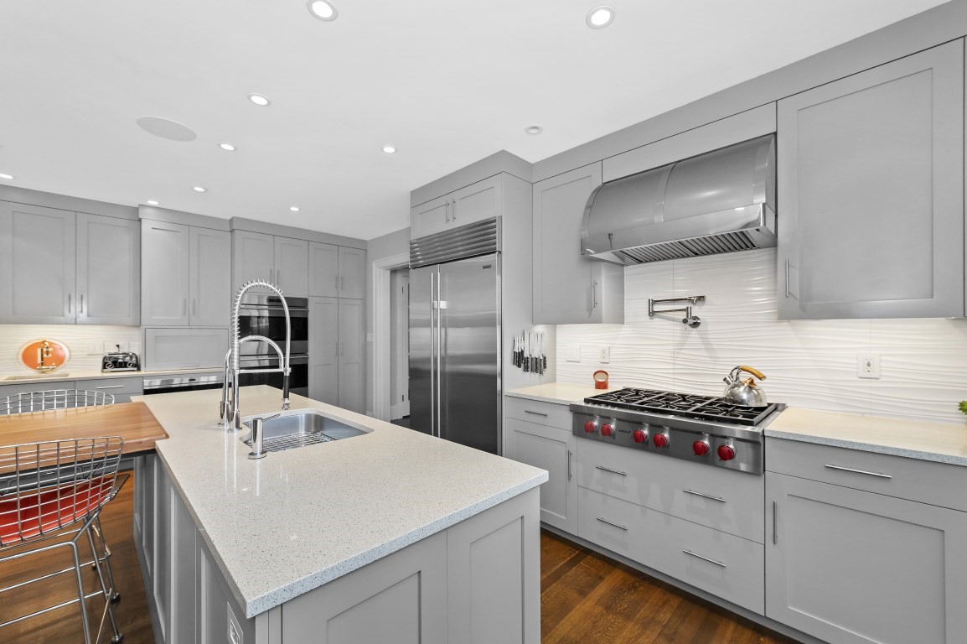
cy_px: 322
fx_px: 376
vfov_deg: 81.1
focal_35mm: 14
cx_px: 484
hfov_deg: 104.3
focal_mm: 14
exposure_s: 1/125
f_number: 5.6
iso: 1600
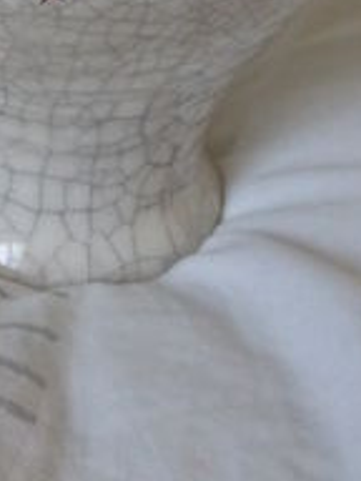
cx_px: 15
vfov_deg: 23.1
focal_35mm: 78
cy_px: -85
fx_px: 1085
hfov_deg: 18.5
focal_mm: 4.3
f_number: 3.3
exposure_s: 1/40
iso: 800
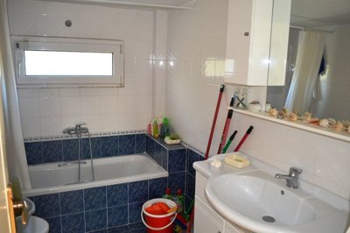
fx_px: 262
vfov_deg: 47.9
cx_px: 175
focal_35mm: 27
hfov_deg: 67.4
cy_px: 116
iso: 1100
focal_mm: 18
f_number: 3.5
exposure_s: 1/60
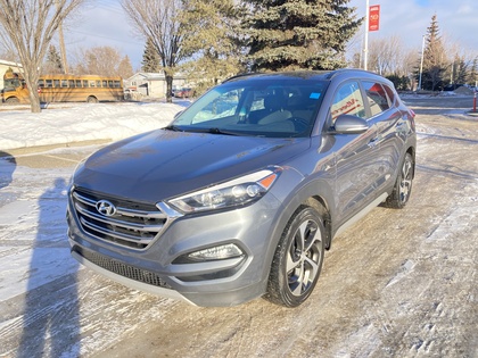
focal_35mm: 28
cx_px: 239
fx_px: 387
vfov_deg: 49.7
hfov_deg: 63.4
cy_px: 179
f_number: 1.8
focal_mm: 3.99
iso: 20
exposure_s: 1/445
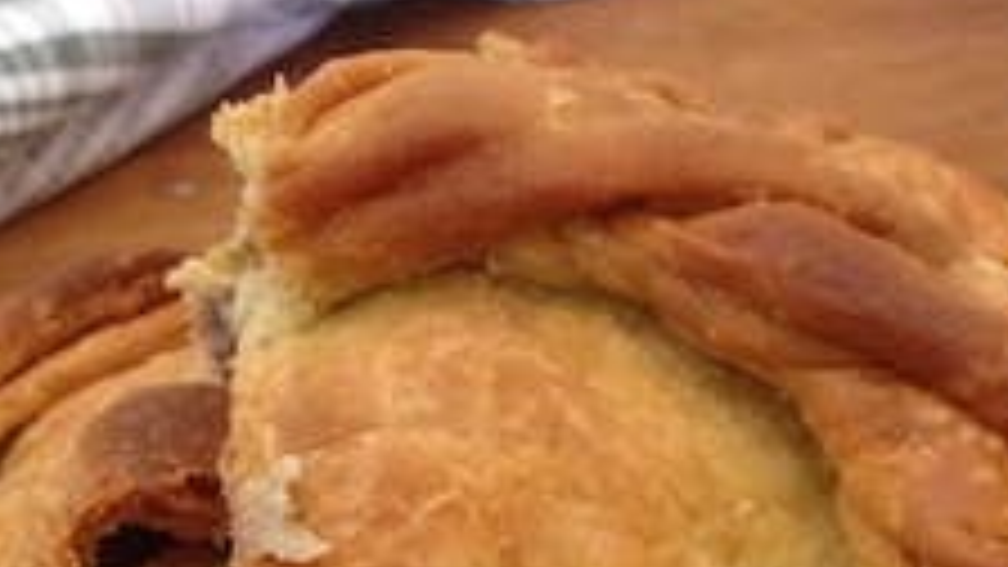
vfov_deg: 11.2
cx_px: 698
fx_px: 2726
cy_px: 968
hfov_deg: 20.8
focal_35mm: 102
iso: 250
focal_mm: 4.28
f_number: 2.4
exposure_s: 1/20
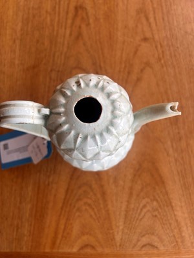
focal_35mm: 26
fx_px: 194
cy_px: 129
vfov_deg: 67.3
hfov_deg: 53.1
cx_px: 97
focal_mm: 5.7
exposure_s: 1/100
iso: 64
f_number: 1.5
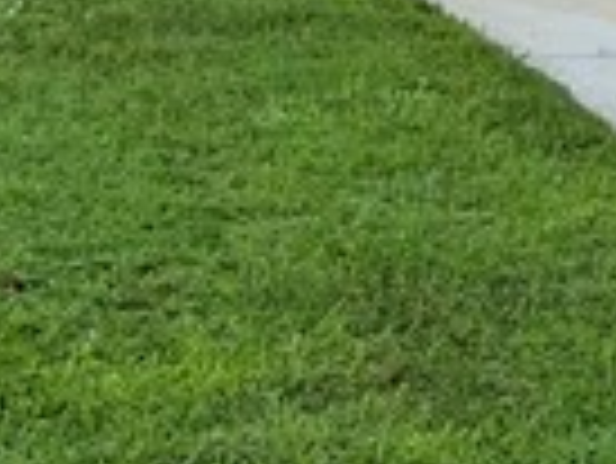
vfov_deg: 7.6
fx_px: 3455
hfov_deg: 8.6
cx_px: 1821
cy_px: -122
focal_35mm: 194
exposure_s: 1/3257
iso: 50
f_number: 1.5
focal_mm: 5.7
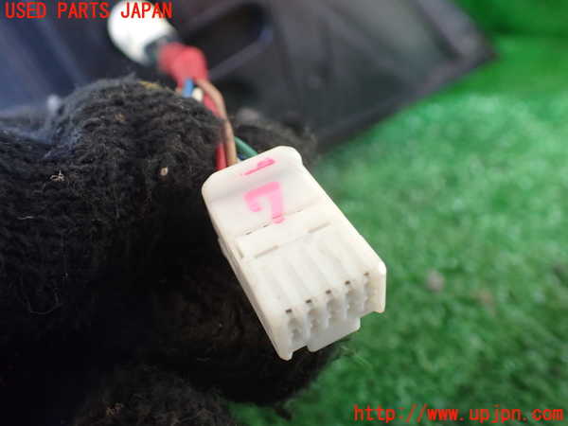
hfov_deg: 60.0
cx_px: 284
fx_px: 492
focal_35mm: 30
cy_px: 213
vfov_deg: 46.8
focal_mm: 5.4
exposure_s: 1/125
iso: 400
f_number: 2.3
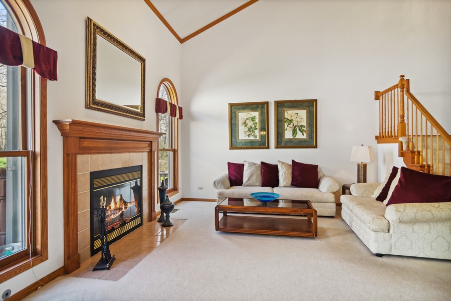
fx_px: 225
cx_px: 226
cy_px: 150
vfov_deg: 67.4
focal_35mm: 18
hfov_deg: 90.0
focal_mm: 12
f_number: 8
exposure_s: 1/30
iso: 200
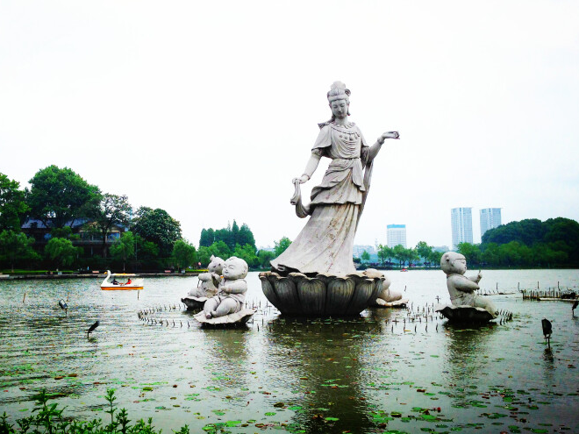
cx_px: 240
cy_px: 199
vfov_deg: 35.9
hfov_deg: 46.6
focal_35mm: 40
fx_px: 669
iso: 50
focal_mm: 4.12
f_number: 2.4
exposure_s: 1/1290
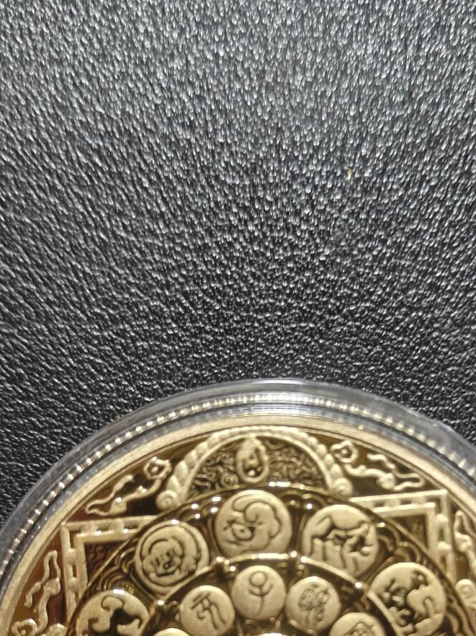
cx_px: 289
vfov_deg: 36.7
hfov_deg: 29.6
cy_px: 562
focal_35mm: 49
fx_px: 899
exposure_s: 1/33
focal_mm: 5.59
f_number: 1.8
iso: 1250
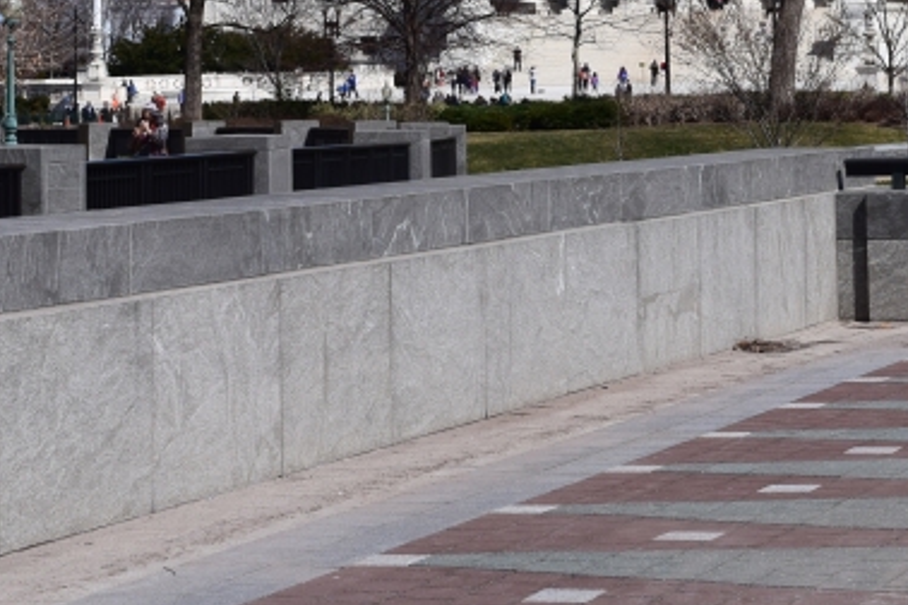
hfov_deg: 16.7
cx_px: 733
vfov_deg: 11.0
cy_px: -170
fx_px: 3077
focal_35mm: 122
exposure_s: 1/500
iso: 250
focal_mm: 30
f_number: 11
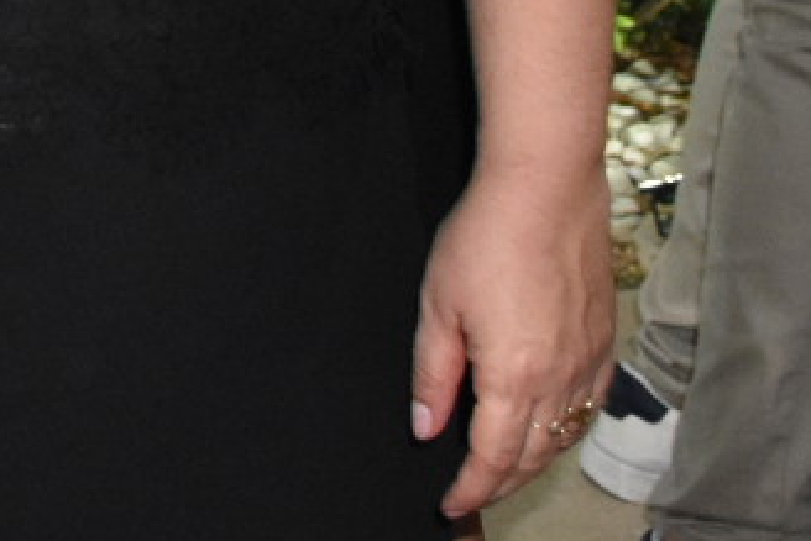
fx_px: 3335
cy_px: -709
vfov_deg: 8.6
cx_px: -937
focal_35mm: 148
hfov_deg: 12.0
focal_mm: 20
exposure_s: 1/100
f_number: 3.5
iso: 2500
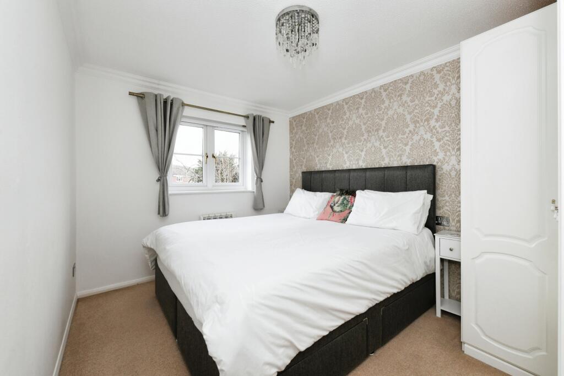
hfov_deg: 100.4
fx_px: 235
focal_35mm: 15
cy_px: 188
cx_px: 282
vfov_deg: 77.3
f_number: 9
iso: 800
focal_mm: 15
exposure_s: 1/60
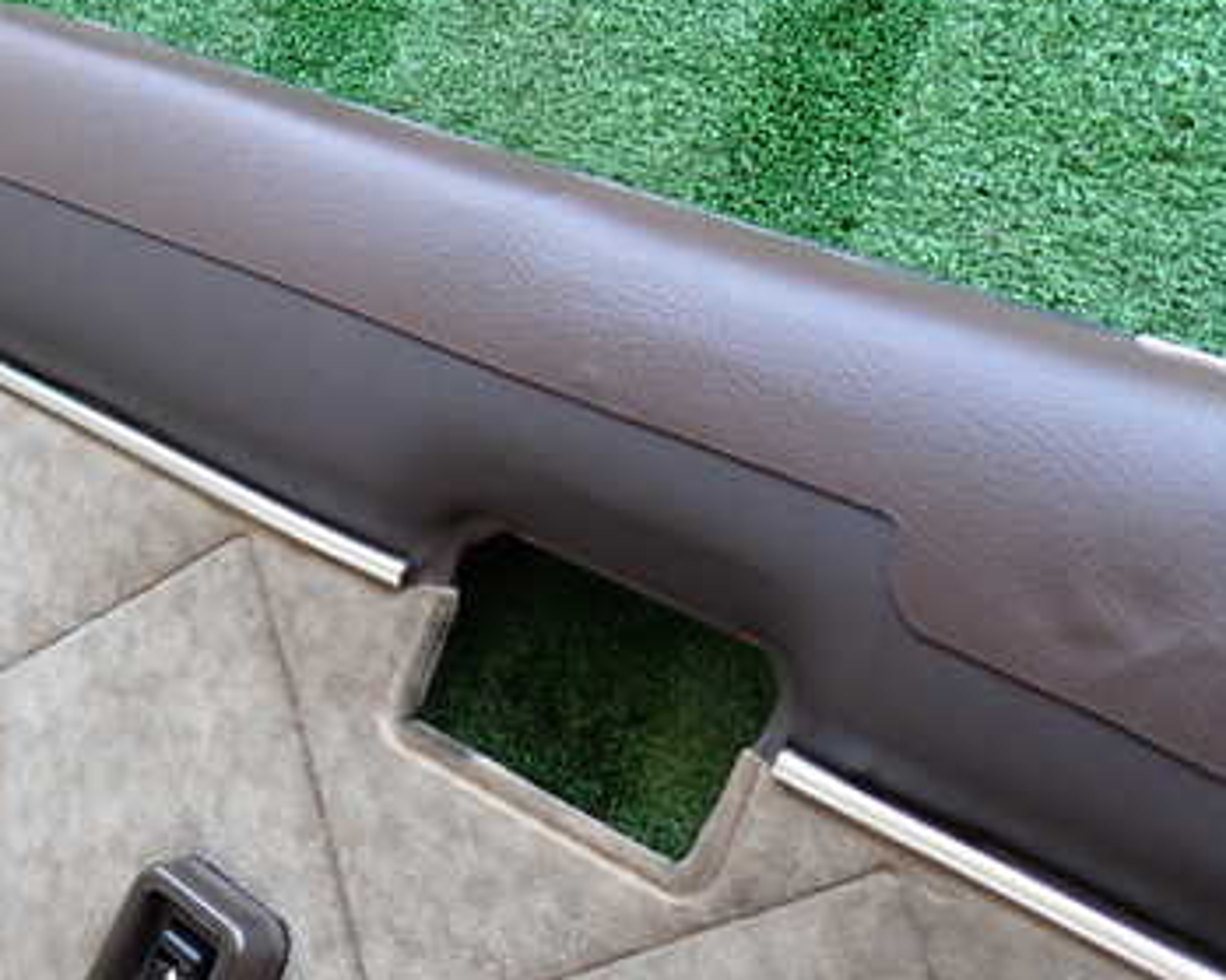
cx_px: 520
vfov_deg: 35.6
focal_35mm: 42
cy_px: 569
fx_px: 1524
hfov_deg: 43.7
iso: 160
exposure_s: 1/60
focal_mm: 4.5
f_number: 2
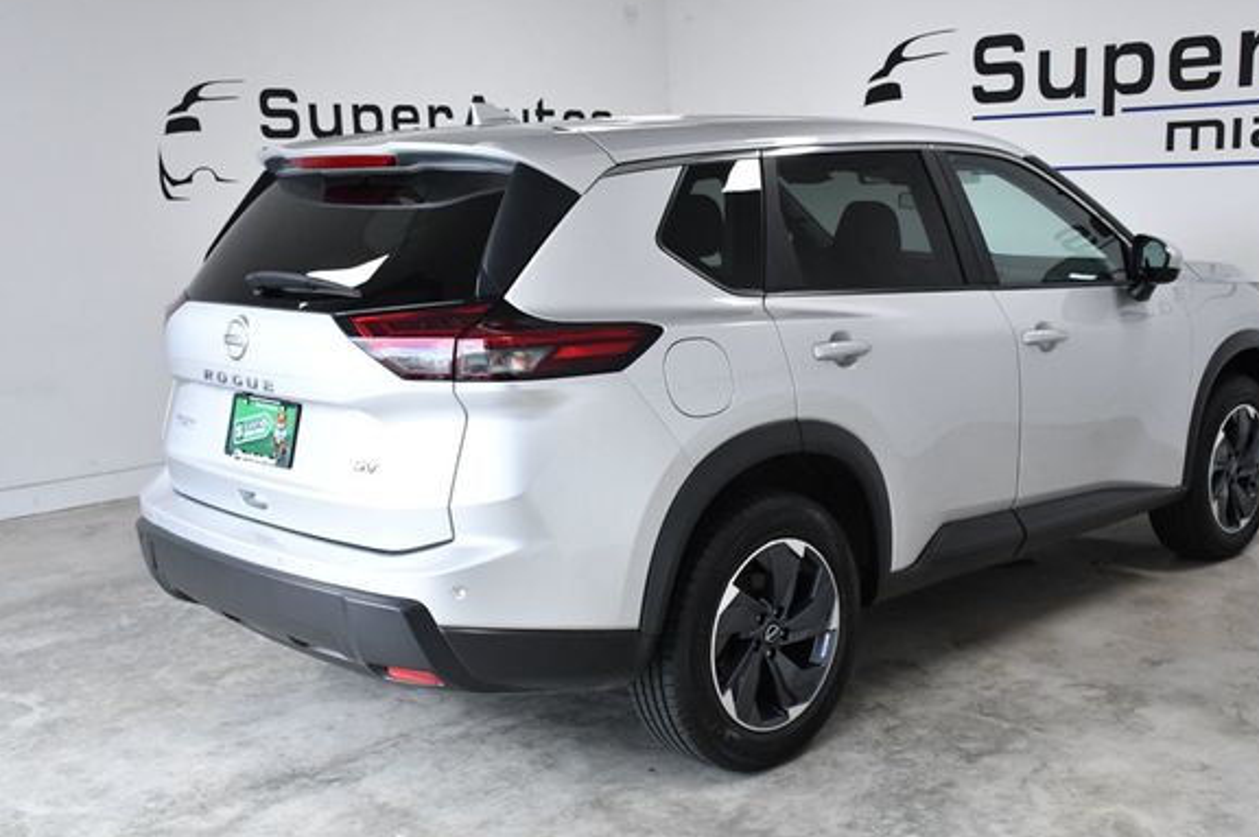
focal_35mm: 40
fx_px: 1398
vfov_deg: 33.3
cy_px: 433
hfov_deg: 48.4
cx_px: 697
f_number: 10
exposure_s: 1/400
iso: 2500
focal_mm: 24
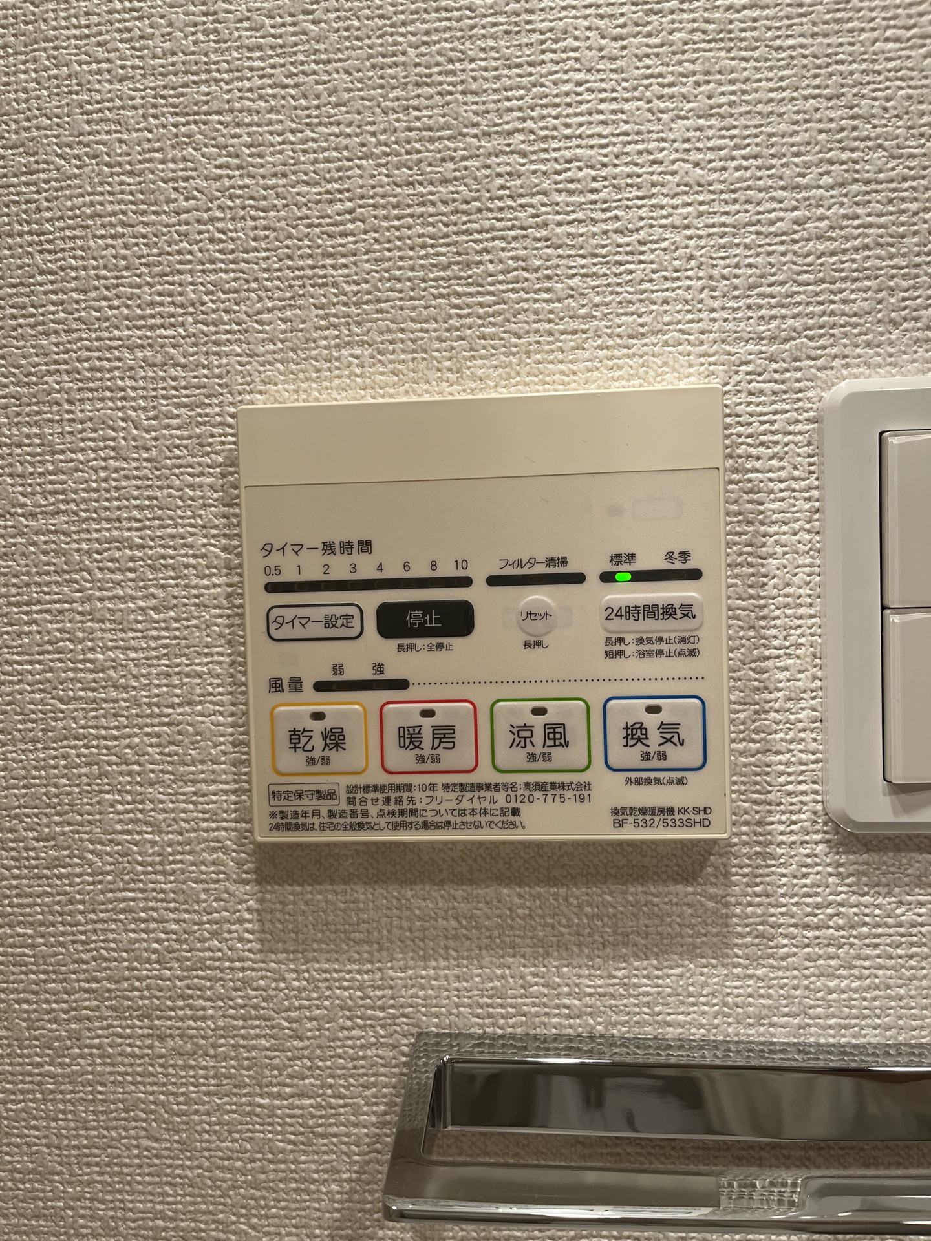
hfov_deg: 53.1
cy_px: 620
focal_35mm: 26
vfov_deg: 67.3
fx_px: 932
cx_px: 466
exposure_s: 1/100
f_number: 1.6
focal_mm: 5.1
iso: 64
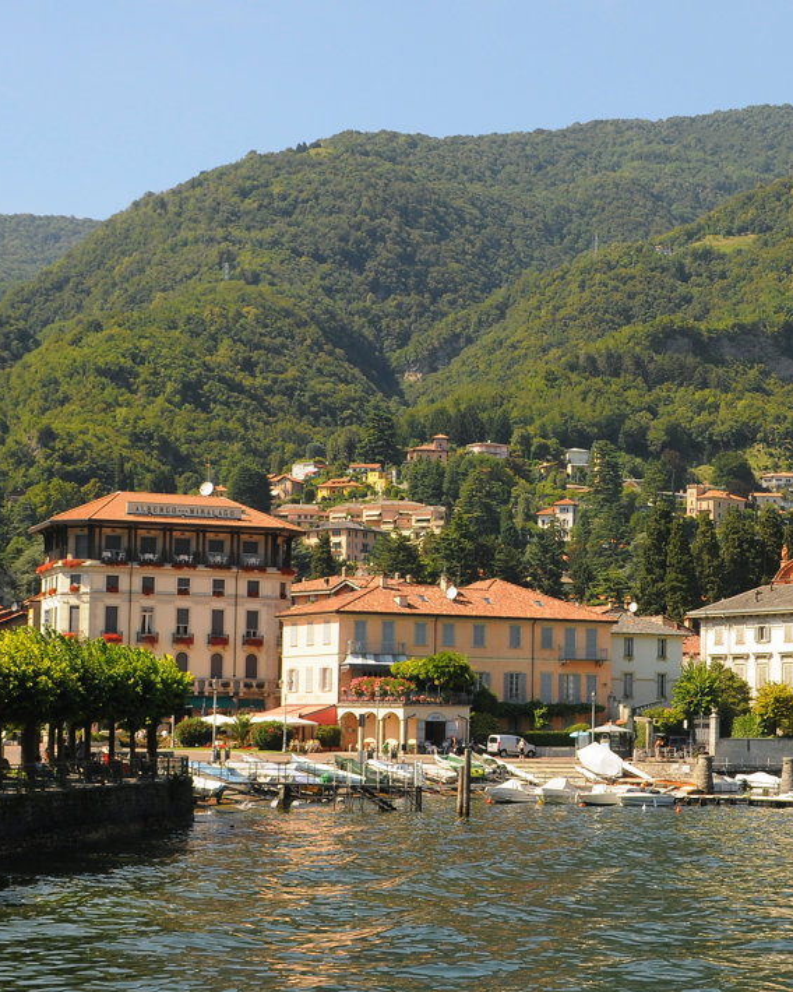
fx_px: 2083
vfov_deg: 26.8
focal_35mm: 71
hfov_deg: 21.3
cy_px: 527
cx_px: 616
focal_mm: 28
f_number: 8
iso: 200
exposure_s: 1/250
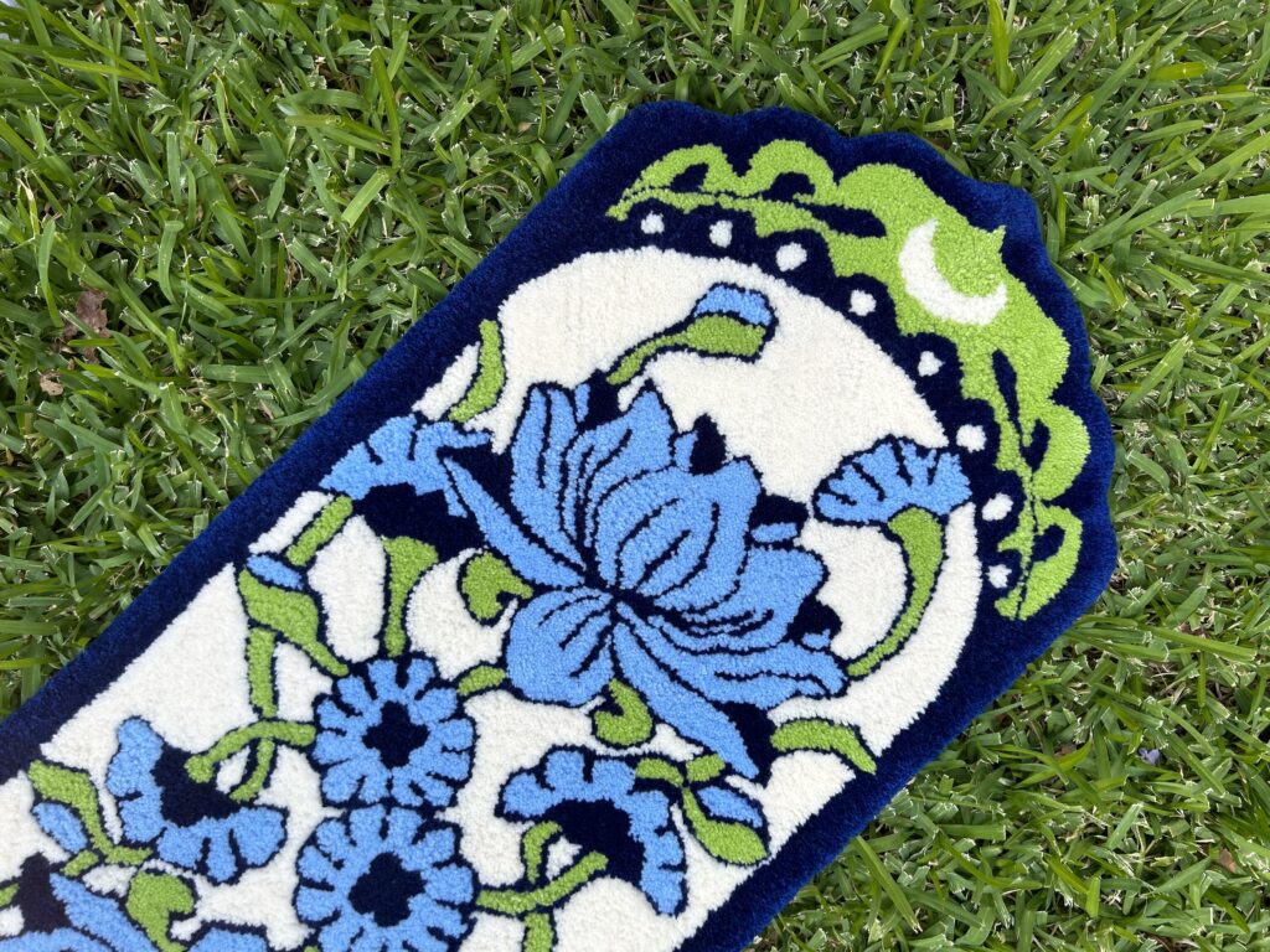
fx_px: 954
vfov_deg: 53.1
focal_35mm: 26
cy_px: 476
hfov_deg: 67.3
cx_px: 635
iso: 40
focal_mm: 5.7
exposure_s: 1/258
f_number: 1.5
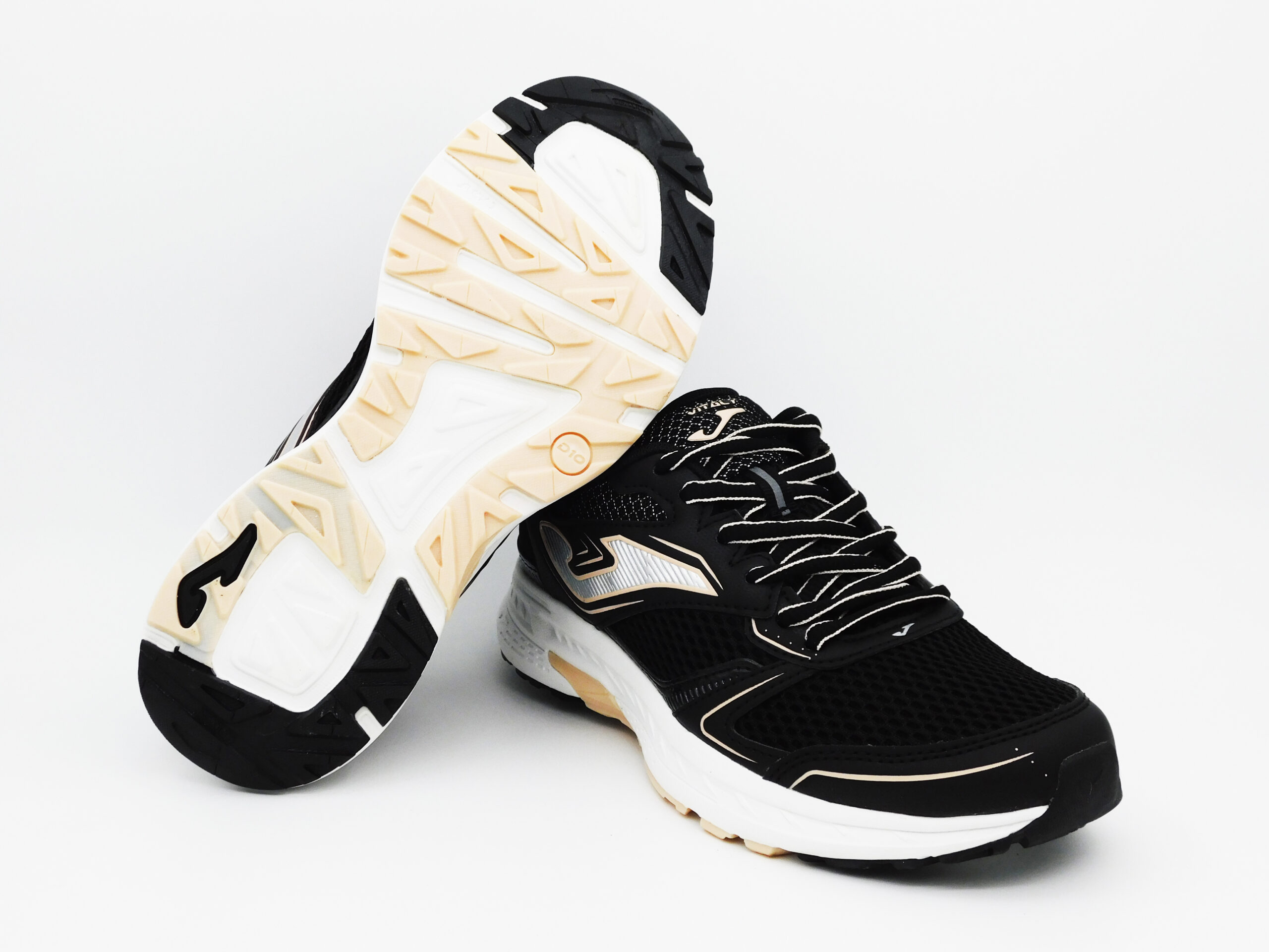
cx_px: 634
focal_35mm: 45
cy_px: 476
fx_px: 1650
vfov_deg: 32.2
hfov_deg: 42.1
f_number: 3.7
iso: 125
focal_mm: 8
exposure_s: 1/500
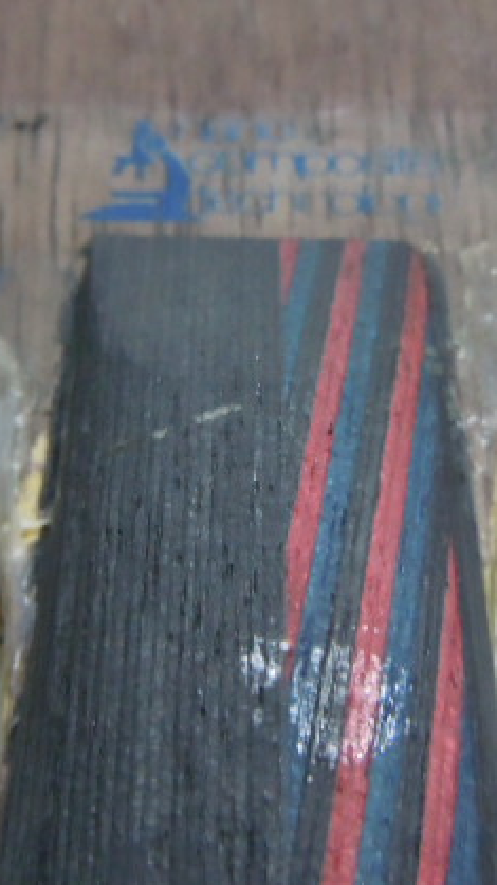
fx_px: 1172
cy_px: 423
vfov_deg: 41.3
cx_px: 197
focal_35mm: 50
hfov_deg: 23.9
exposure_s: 1/10
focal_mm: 5.4
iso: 800
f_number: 3.5
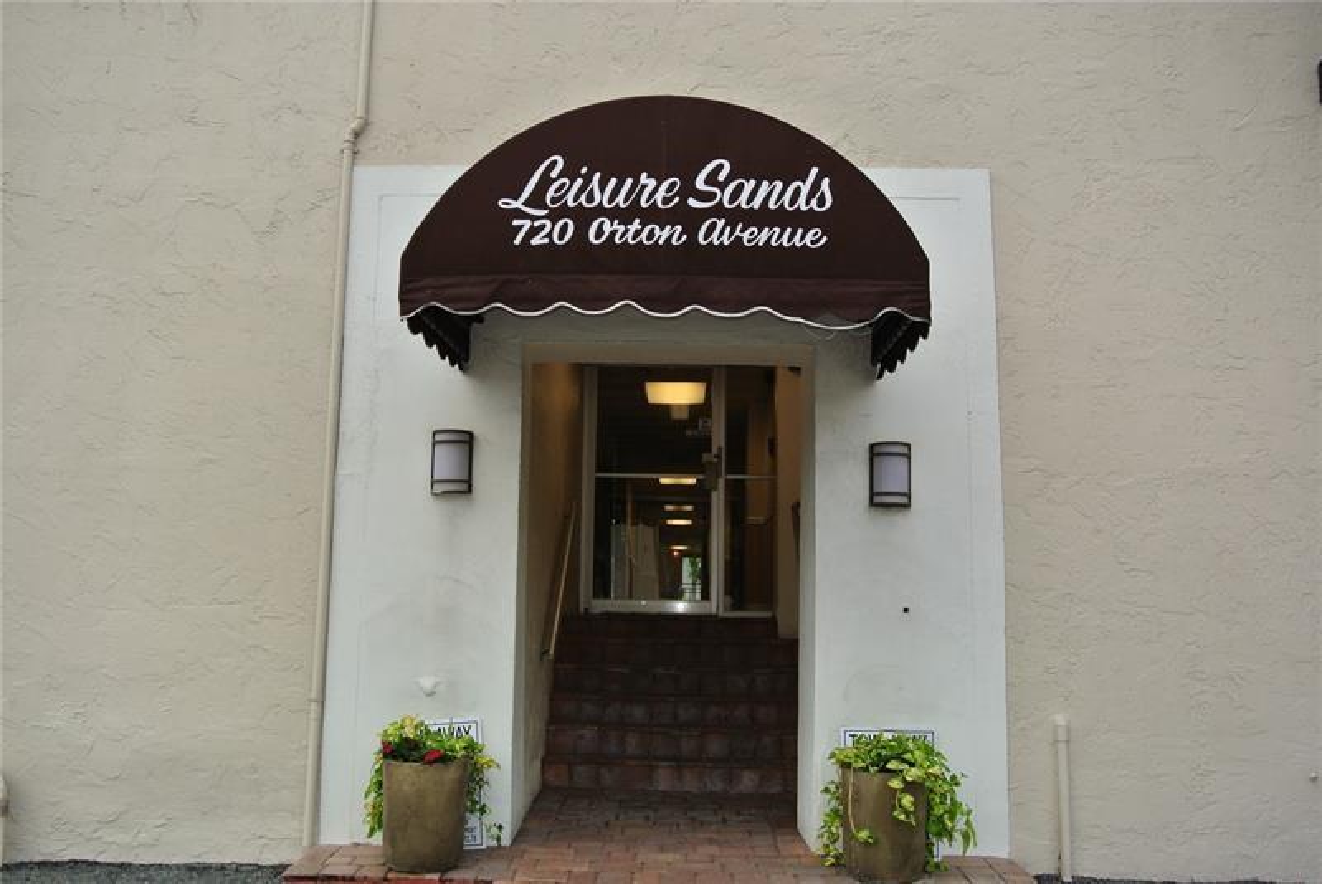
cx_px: 661
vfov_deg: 39.0
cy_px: 442
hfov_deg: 55.8
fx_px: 1250
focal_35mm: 34
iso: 100
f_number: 4.5
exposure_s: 1/60
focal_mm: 12.7
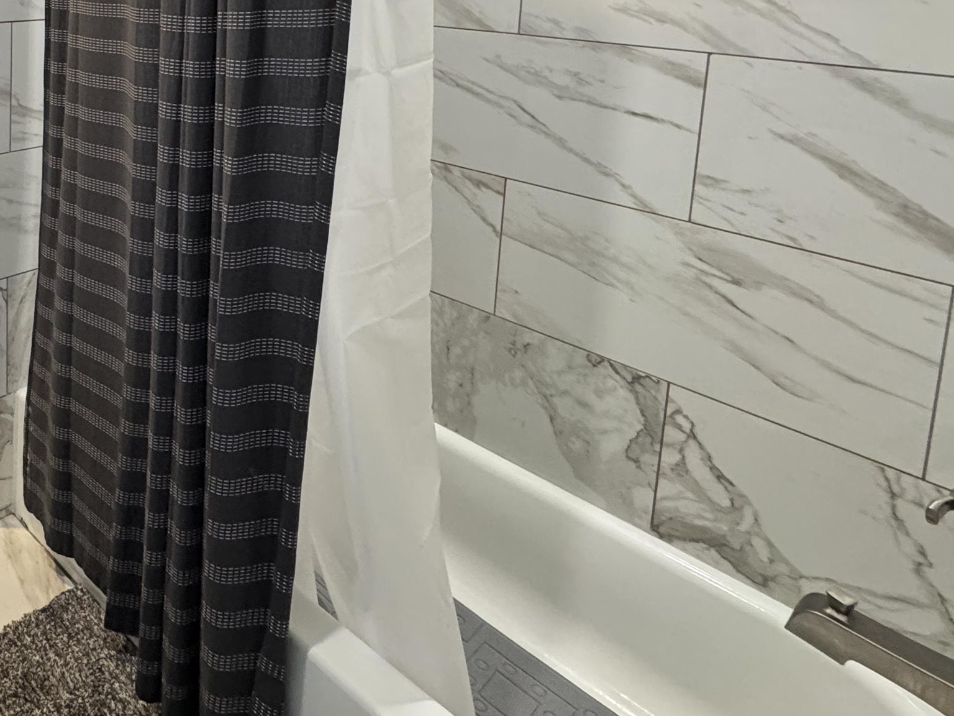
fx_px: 772
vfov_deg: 43.8
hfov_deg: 52.2
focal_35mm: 28
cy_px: 29
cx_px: 27
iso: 400
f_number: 2.2
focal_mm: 2.22
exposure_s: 1/60
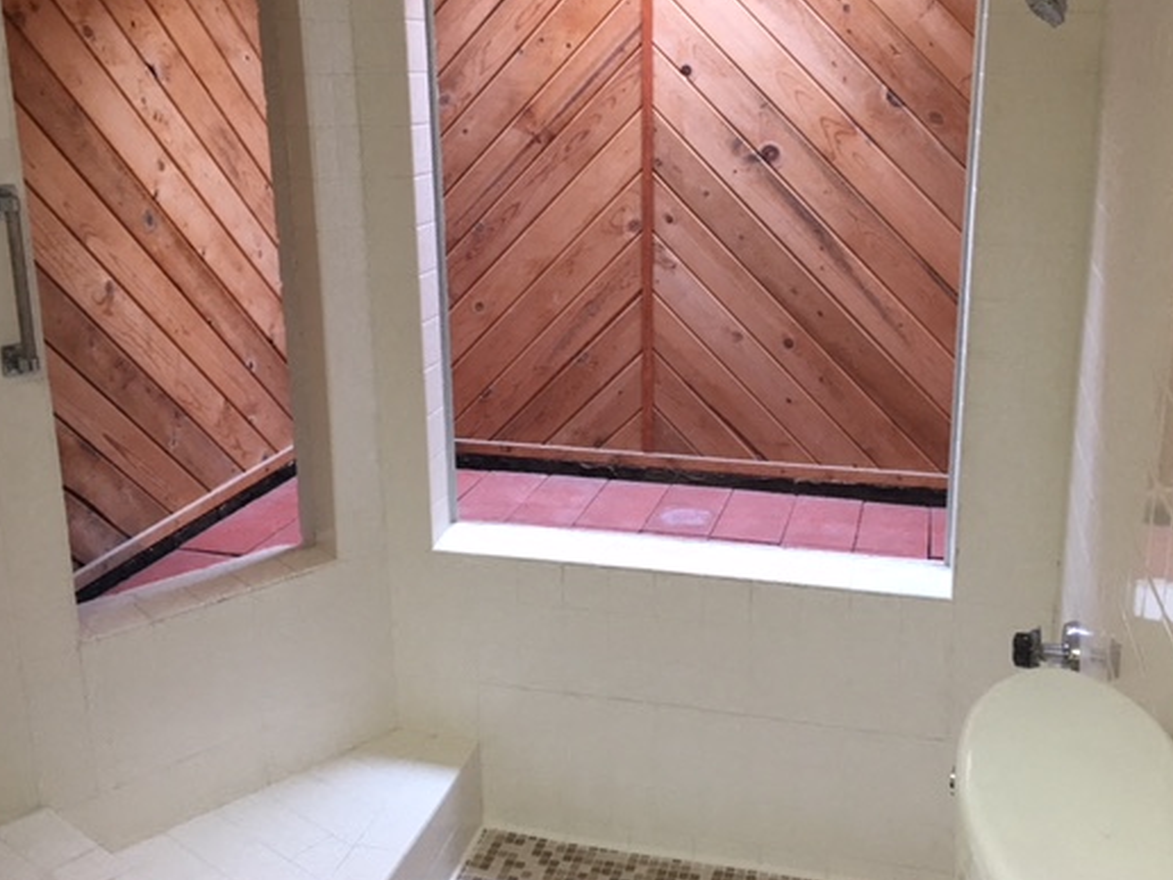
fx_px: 1220
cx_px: 662
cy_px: 368
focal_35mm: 36
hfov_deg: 51.2
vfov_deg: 39.5
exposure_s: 1/30
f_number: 2.2
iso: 64
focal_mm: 4.15
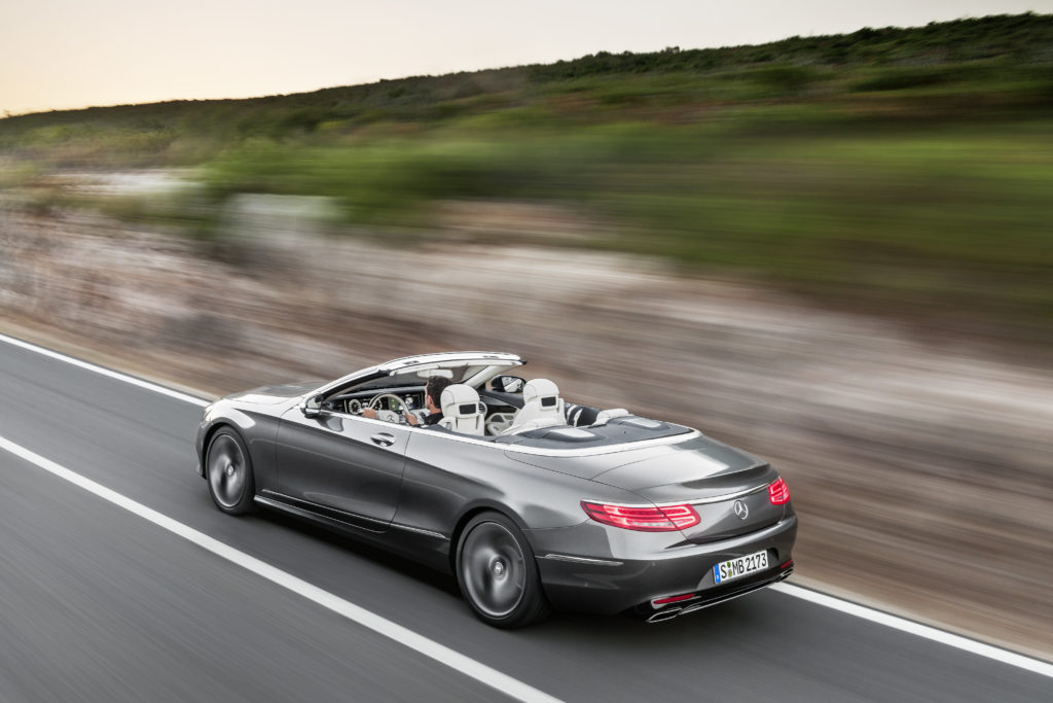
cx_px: 526
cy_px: 352
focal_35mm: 40
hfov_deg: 48.5
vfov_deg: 33.4
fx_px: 1170
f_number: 14
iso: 100
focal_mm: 40
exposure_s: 4
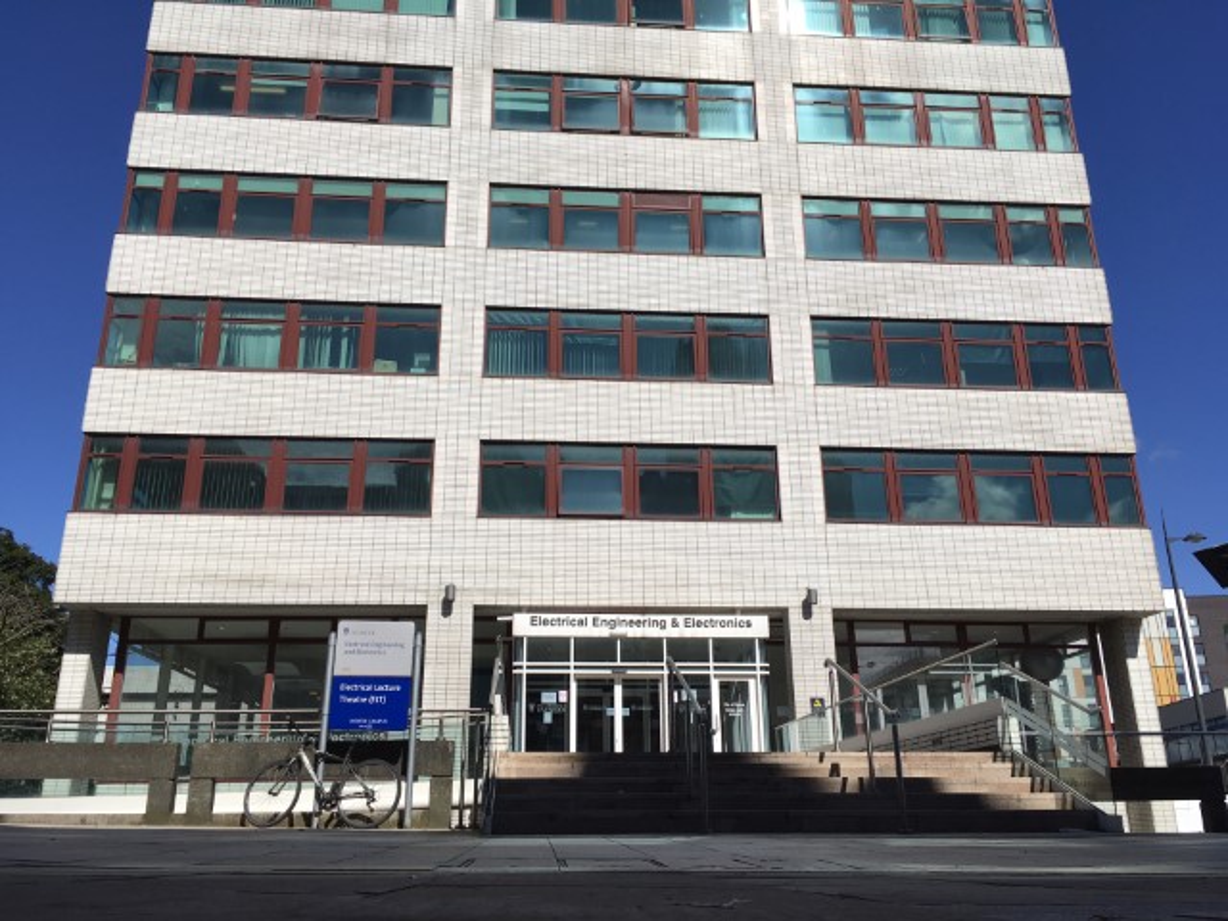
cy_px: 460
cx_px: 614
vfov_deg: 48.2
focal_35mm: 29
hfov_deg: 61.7
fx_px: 1029
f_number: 2.2
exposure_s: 1/2747
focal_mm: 4.15
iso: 25
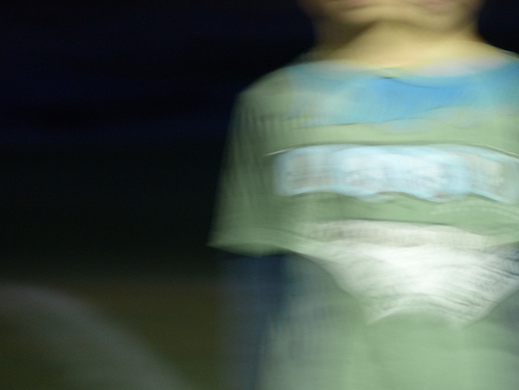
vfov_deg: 2.5
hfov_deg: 3.3
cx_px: 260
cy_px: 195
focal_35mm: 600
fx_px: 8998
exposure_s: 1/10
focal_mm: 108
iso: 400
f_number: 2.8
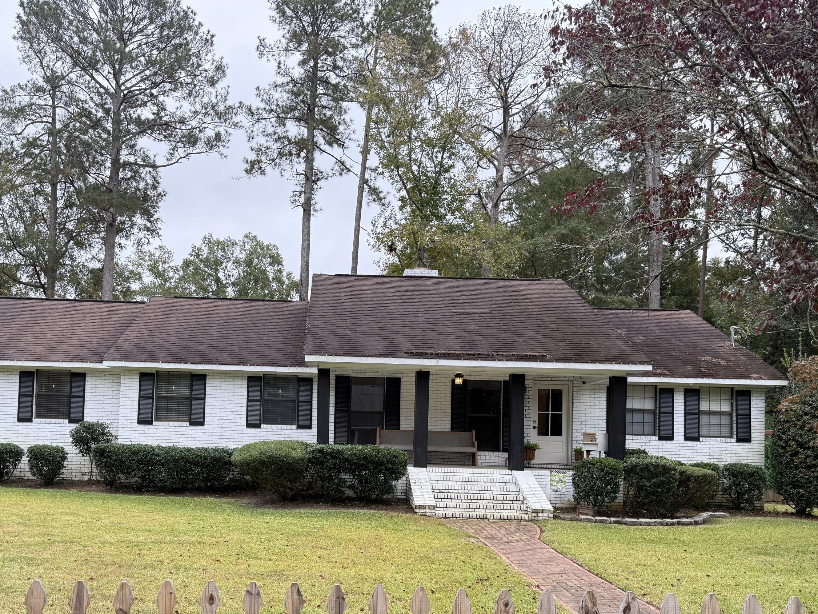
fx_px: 756
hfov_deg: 56.4
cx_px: 332
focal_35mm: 32
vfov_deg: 43.6
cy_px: 401
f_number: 1.78
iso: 100
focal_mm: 6.76
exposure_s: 1/313
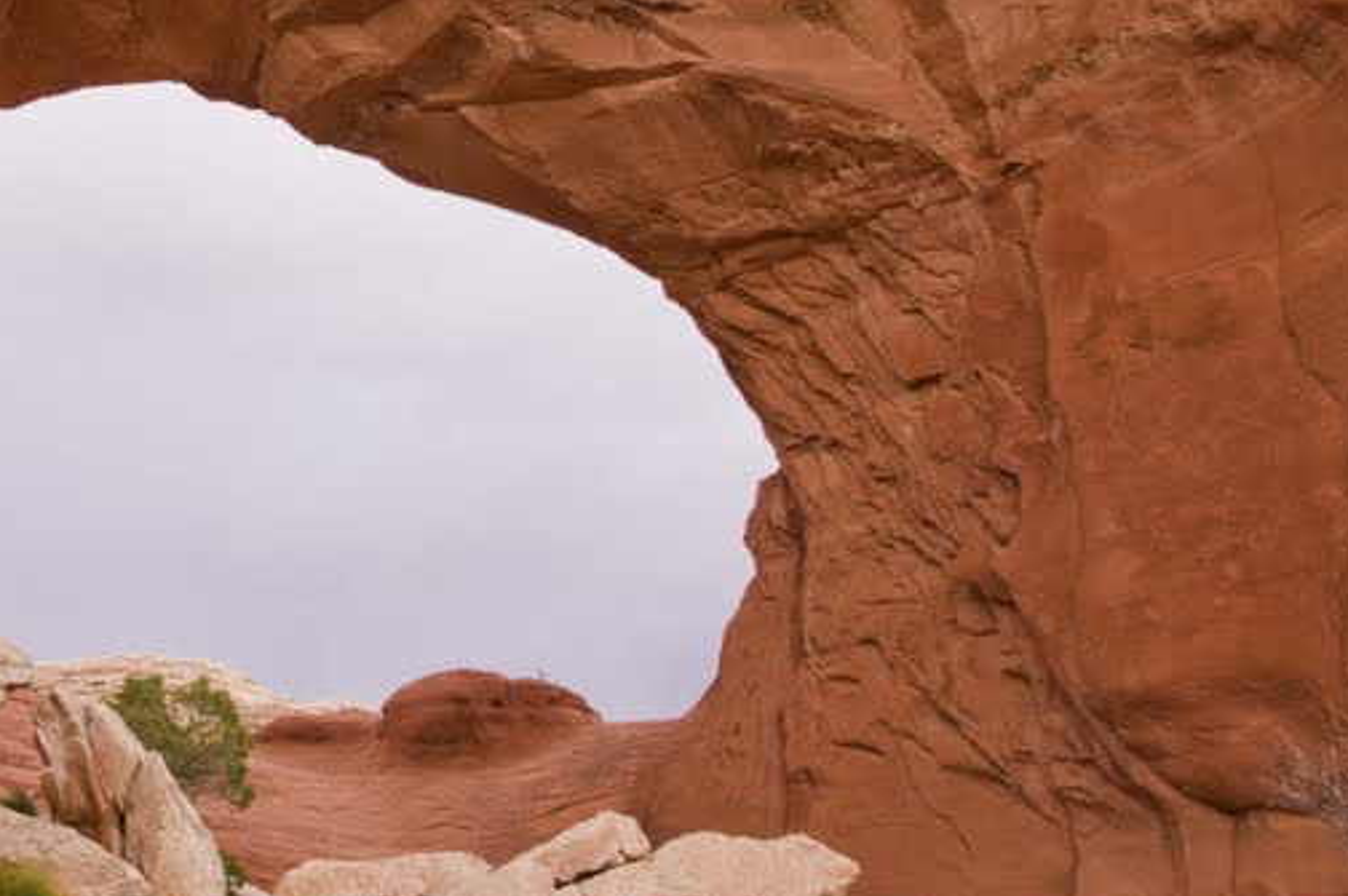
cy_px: 265
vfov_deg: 22.1
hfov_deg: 31.3
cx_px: 123
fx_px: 2282
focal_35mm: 61
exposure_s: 1/200
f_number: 8
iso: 200
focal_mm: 20
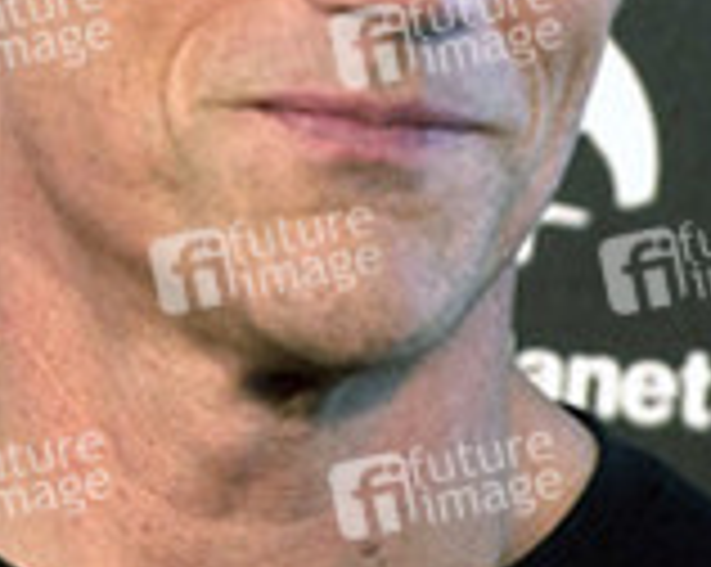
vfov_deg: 1.9
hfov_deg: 2.4
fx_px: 16877
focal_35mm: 803
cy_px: -76
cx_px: 324
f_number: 3.5
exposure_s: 1/200
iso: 800
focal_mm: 200
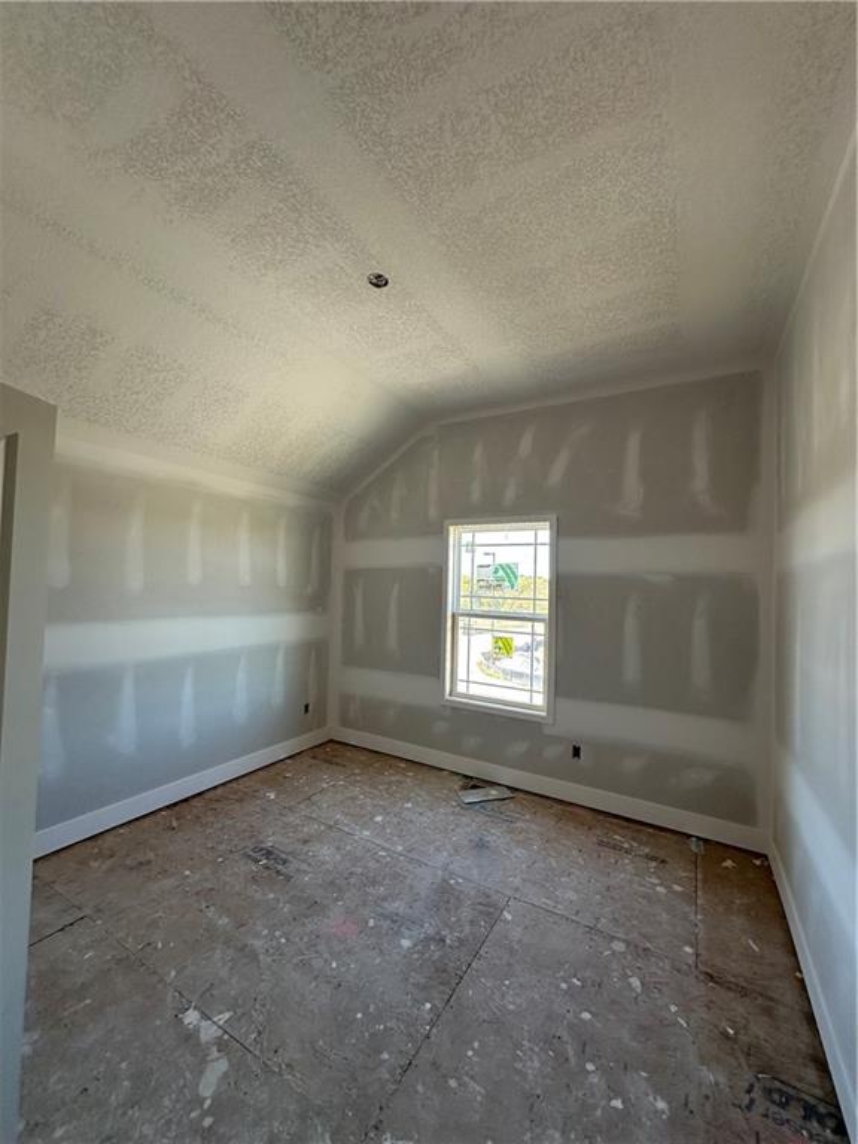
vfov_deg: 102.1
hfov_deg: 85.7
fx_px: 463
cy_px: 572
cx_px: 429
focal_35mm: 14
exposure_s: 1/99
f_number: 2.2
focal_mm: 2.22
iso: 100
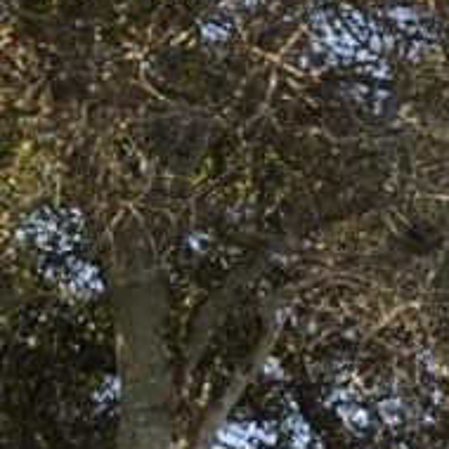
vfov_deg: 14.7
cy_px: 749
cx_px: 851
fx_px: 1570
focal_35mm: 107
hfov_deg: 14.1
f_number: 10
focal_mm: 10
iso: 200
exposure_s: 1/200
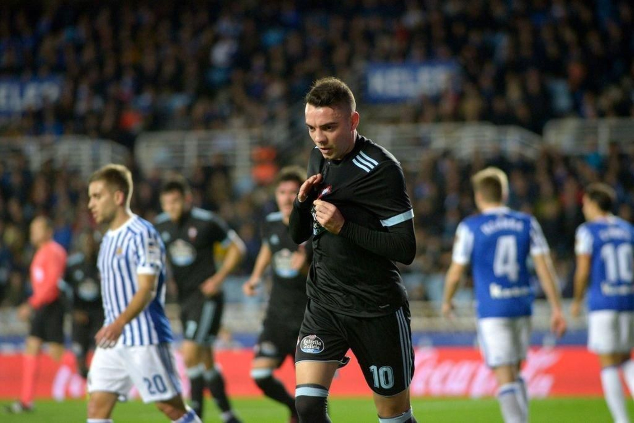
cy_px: 212
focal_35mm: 300
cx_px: 317
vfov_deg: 4.6
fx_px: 5283
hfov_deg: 6.9
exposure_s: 1/800
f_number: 5
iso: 4000
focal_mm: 300
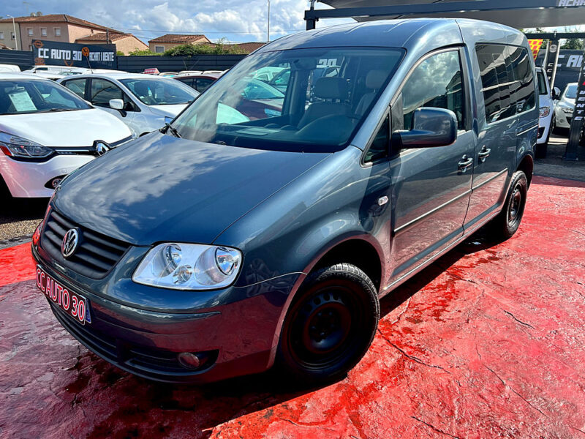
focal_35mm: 26
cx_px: 292
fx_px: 439
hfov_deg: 67.3
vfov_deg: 53.1
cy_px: 220
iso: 50
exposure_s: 1/2008
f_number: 1.5
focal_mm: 5.7
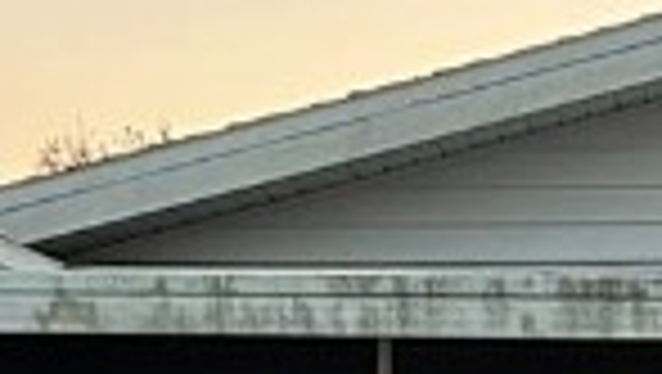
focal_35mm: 197
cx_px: 491
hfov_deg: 10.9
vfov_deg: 6.1
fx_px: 3461
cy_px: 649
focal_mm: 5.7
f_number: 1.5
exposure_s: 1/94
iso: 125
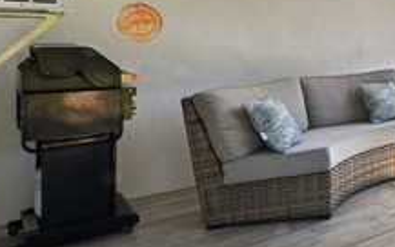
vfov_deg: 31.7
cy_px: 40
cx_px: 501
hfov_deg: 35.9
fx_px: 420
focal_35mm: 39
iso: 250
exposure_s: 1/8
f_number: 22
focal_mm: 13
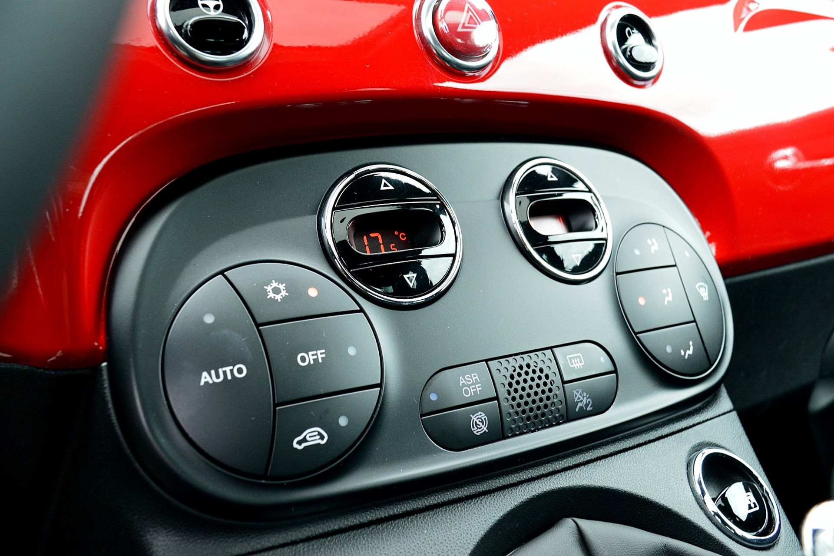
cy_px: 278
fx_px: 834
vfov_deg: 36.9
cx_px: 417
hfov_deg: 53.1
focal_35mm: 36
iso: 800
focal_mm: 24
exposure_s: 1/60
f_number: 7.1
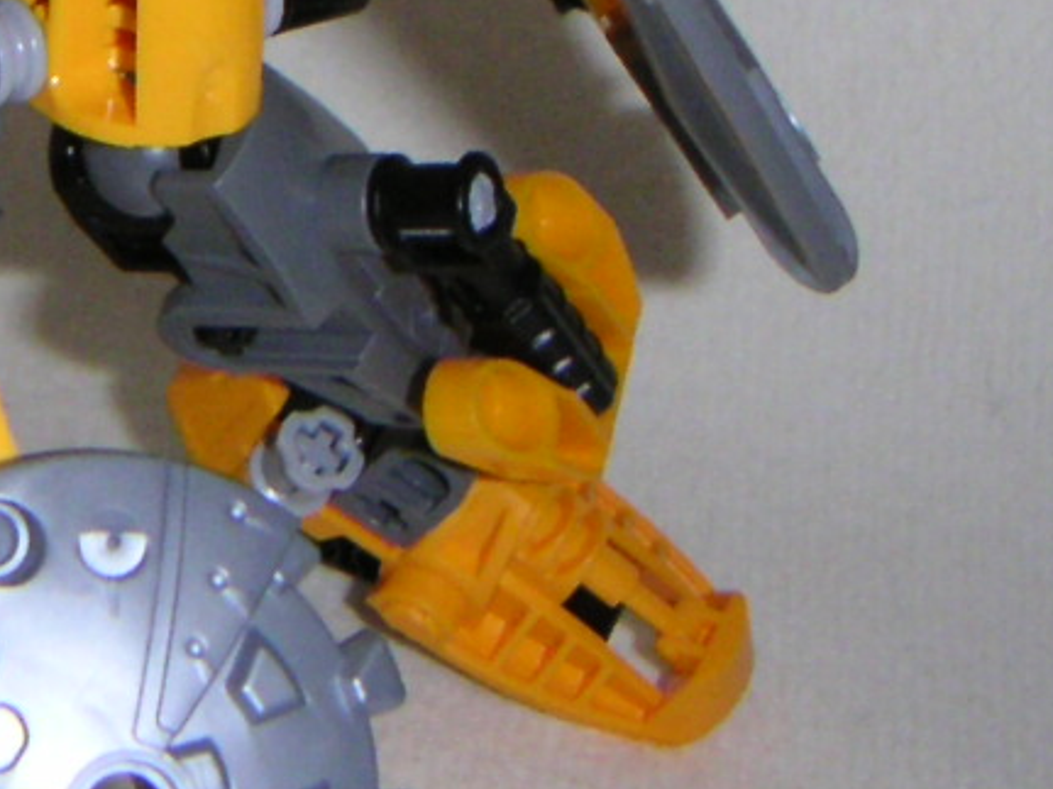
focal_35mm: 110
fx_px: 3345
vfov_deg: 13.4
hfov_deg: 16.8
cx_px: -322
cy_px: 171
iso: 200
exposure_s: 1/45
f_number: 6.7
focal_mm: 4.8
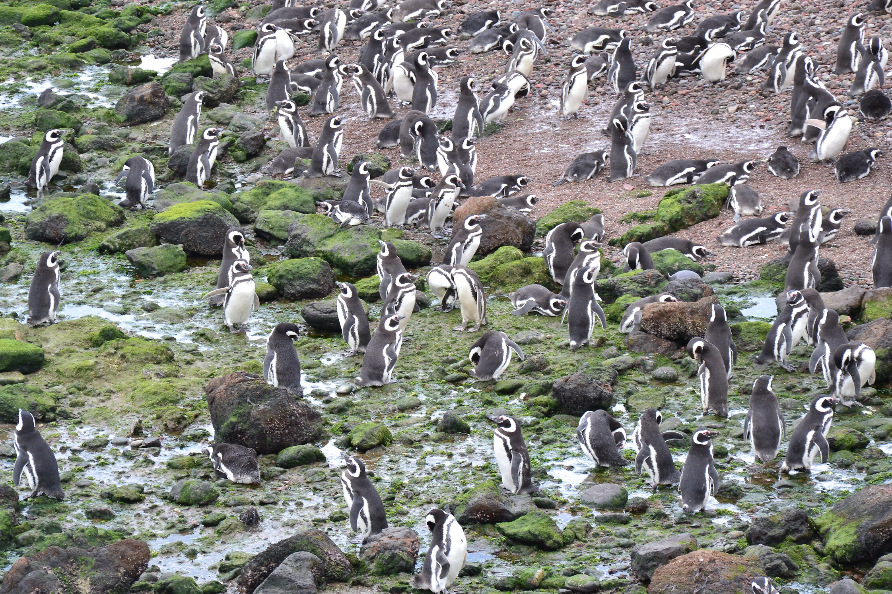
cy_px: 298
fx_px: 4175
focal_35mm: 169
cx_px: 437
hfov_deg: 12.2
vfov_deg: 8.1
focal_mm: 105
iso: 450
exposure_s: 1/125
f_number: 9
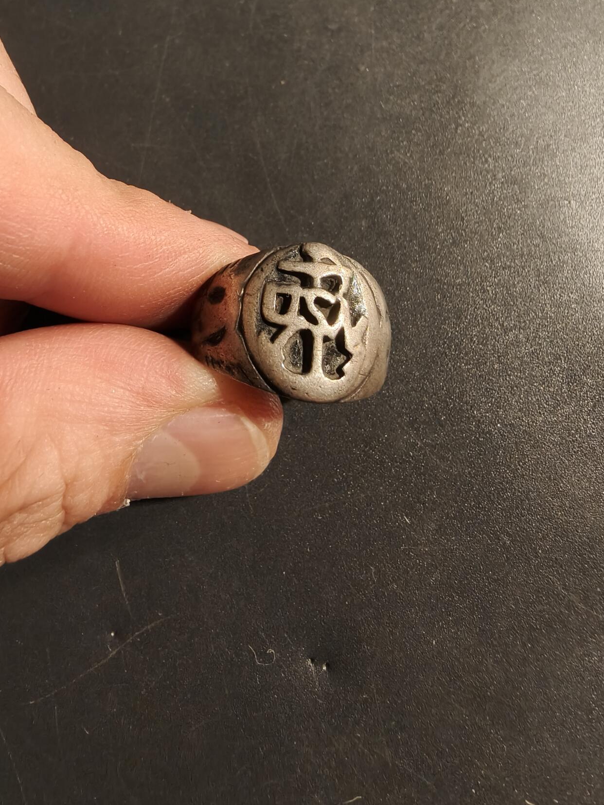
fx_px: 582
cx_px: 320
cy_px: 402
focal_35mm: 25
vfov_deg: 69.4
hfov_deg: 54.8
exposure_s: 1/62.1
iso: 200
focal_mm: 2.32
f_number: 2
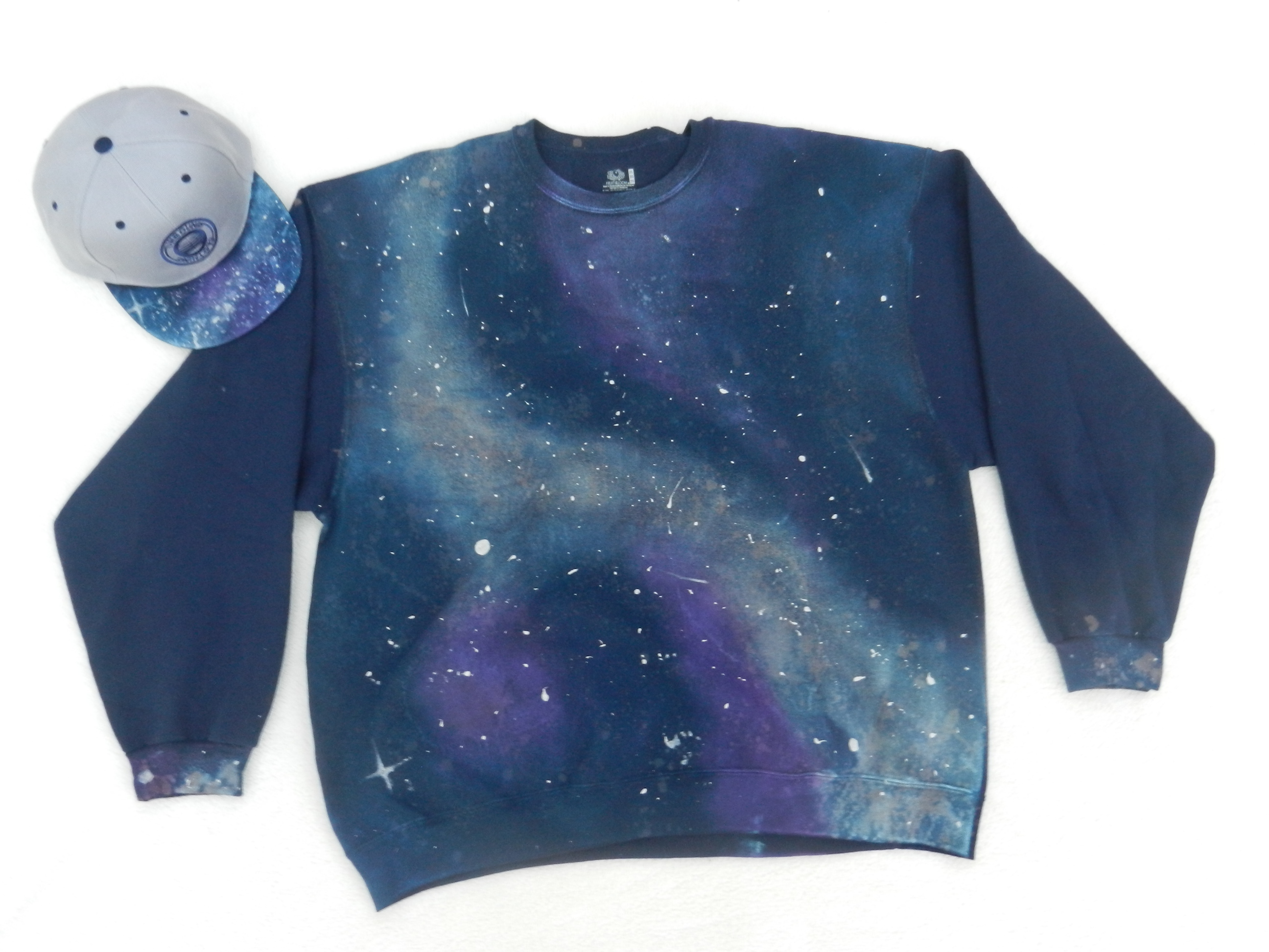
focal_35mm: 29
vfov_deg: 48.2
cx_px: 634
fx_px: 1063
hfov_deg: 61.7
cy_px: 476
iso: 400
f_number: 3.6
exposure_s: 1/10
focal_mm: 5.1
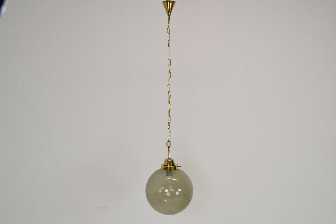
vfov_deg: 31.9
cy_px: 112
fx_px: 392
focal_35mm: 42
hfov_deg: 46.4
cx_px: 168
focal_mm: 28
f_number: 8
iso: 1600
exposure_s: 1/250
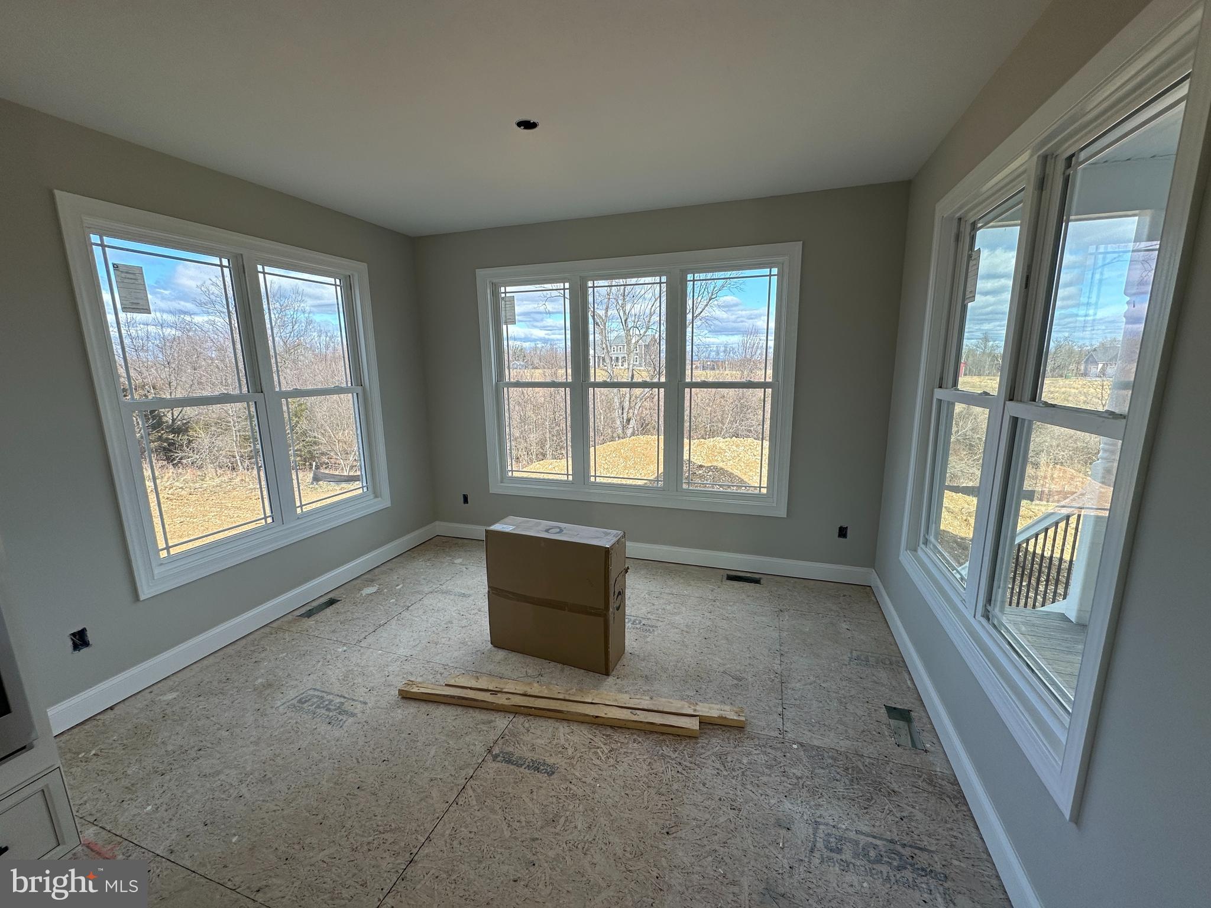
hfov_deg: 102.1
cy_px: 454
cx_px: 606
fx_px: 490
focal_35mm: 14
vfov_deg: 85.7
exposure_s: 1/383
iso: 40
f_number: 2.2
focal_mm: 2.22
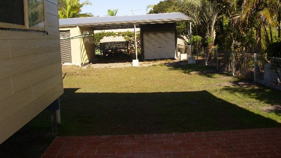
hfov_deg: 48.4
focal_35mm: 42
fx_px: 313
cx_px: 140
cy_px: 56
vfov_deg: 28.2
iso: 50
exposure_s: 1/767
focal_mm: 6.3
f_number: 2.9
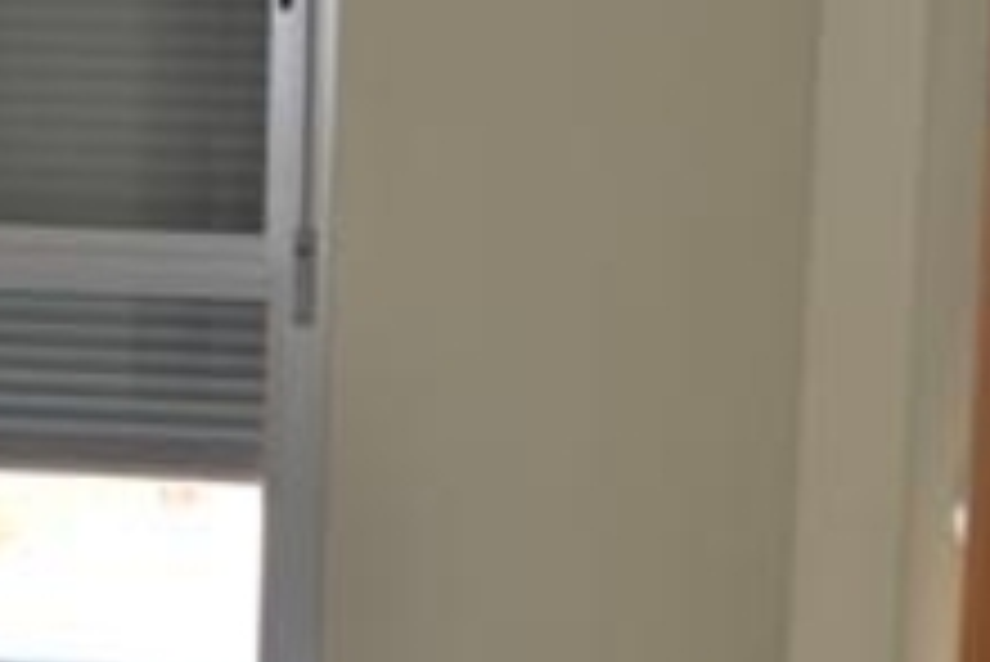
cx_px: 166
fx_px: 2697
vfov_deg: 14.0
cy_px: 338
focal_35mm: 98
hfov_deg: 20.5
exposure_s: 1/100
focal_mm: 18
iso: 400
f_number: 4
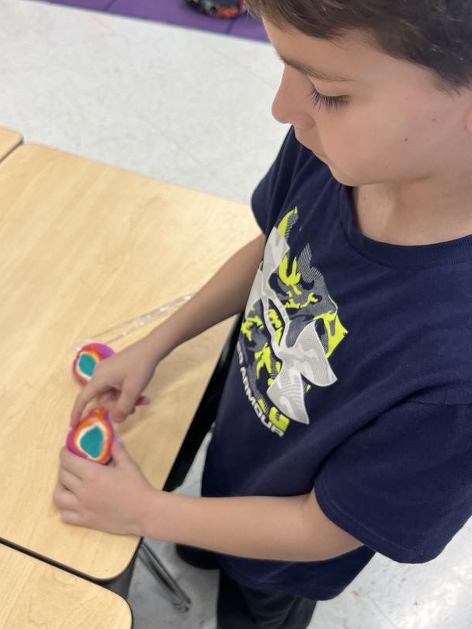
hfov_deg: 42.7
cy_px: 295
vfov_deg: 55.3
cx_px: 185
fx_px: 600
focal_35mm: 33
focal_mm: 5.7
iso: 80
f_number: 1.5
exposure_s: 1/120
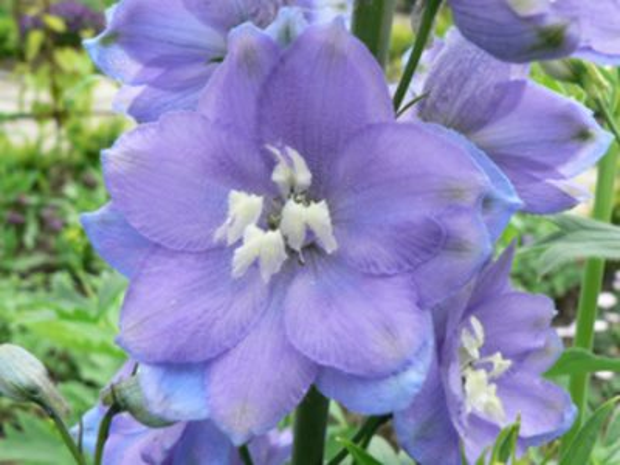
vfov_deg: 39.7
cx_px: 310
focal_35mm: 36
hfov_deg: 51.4
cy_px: 232
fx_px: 645
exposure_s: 1/400
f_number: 4
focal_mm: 6
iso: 200
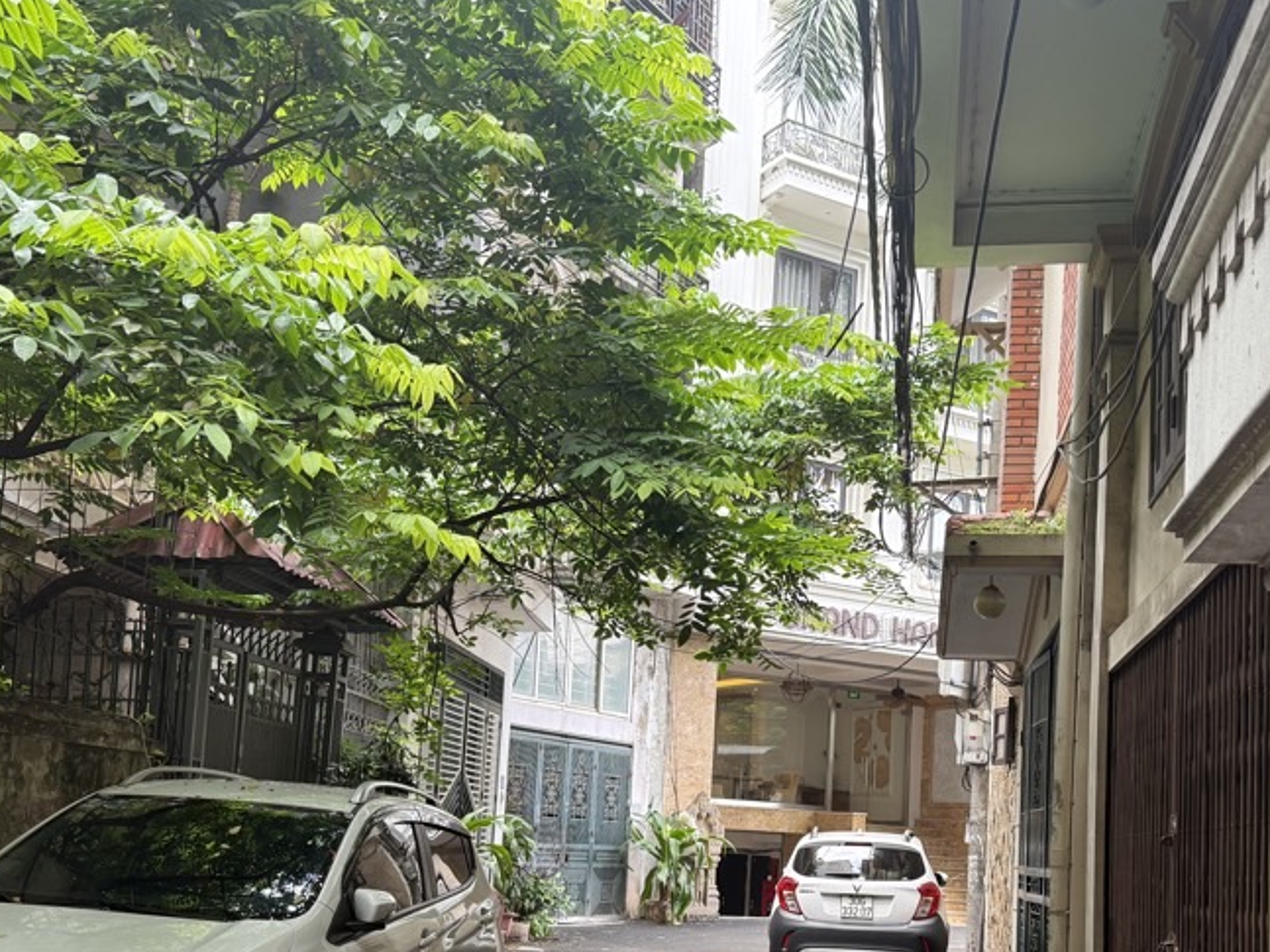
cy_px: 716
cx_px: 632
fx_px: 1394
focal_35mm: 38
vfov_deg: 36.8
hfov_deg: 49.0
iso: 125
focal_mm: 6.76
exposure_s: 1/121
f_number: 1.78
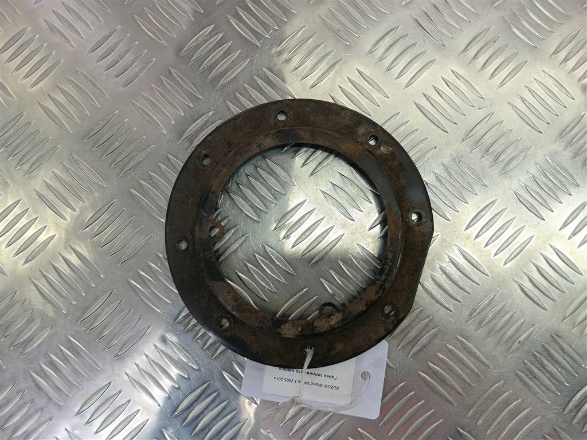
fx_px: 458
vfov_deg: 51.4
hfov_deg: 65.3
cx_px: 294
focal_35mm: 27
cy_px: 220
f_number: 1.6
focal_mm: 4.11
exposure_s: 1/100
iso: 140
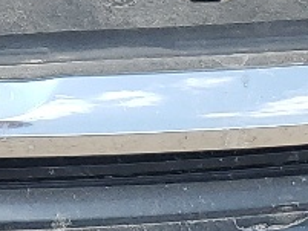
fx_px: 1843
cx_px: -287
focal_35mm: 207
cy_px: -158
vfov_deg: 7.0
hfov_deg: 9.0
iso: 50
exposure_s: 1/1667
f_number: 1.5
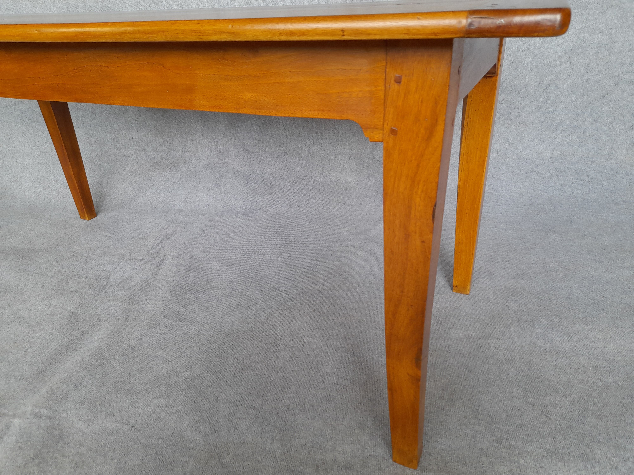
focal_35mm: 25
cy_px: 238
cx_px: 317
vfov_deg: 54.9
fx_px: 458
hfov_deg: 69.4
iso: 160
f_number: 2
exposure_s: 1/60
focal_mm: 4.6
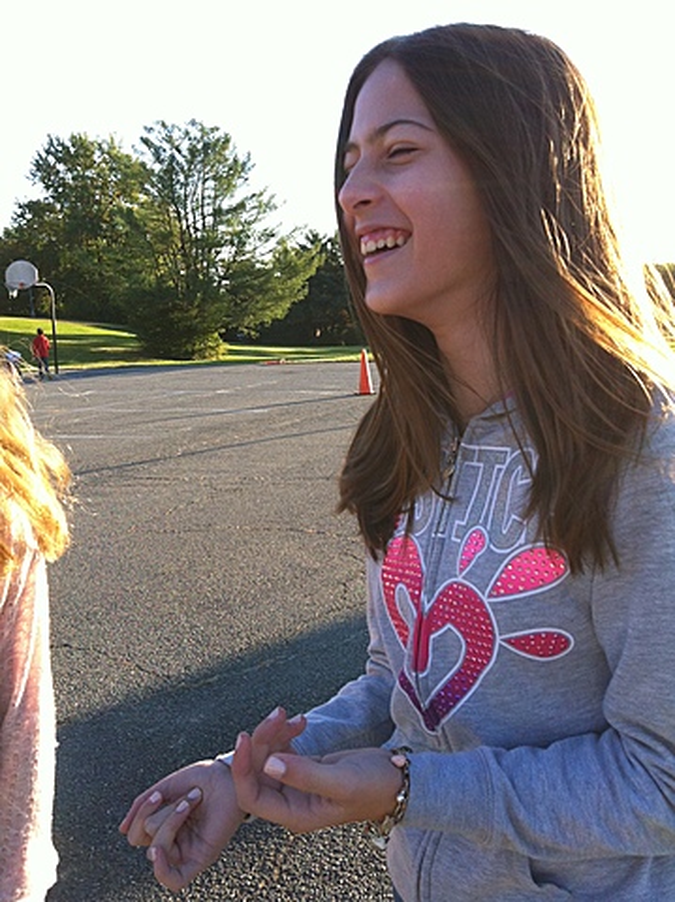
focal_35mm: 35
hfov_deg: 40.6
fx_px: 912
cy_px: 451
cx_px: 338
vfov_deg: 52.7
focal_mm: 3.85
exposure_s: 1/236
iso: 80
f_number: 2.8
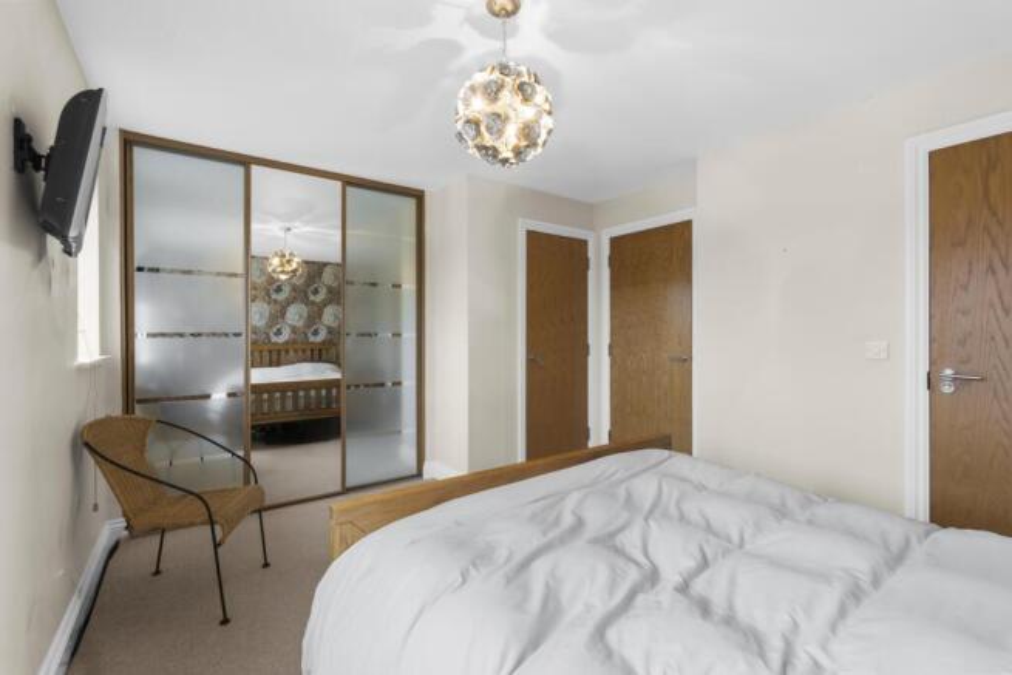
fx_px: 464
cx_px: 506
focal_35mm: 16
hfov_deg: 95.0
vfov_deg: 72.1
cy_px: 338
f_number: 8
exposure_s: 1/1.25
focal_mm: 16.5
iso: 320
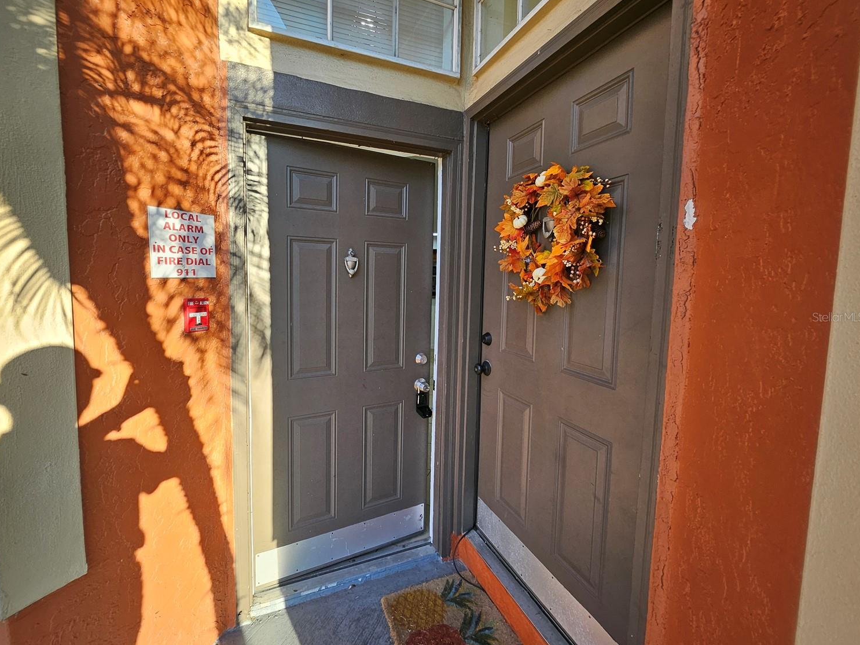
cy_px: 317
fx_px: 348
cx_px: 404
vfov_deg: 85.6
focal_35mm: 14
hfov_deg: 101.9
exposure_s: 1/142
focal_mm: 1.74
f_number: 2.2
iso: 32
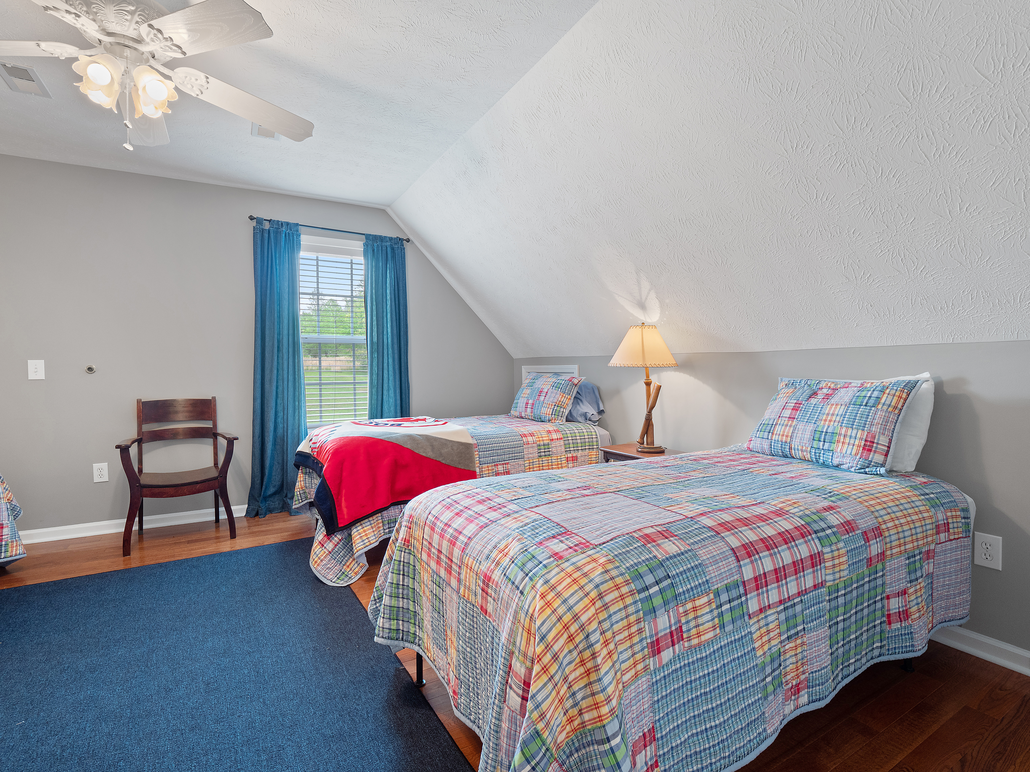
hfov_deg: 94.5
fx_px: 476
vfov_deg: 78.1
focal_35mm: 16
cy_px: 386
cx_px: 515
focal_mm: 8
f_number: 5.6
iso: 200
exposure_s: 1/2.5
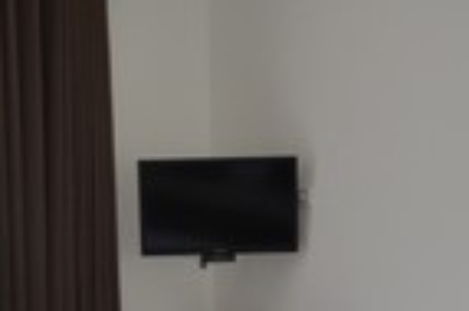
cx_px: 230
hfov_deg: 20.0
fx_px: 1327
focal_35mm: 102
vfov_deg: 13.1
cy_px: 350
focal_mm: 18
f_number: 3.5
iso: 320
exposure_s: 1/125
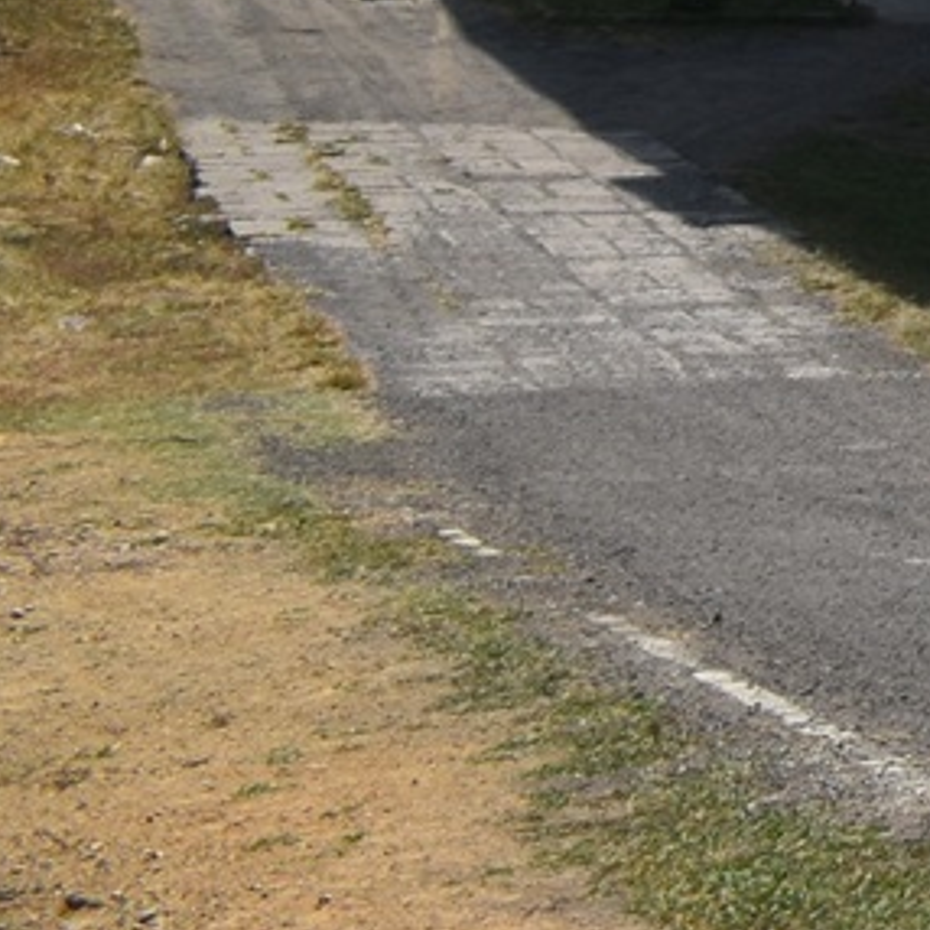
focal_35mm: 180
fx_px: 5467
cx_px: 3063
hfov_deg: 7.9
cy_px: -1138
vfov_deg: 9.0
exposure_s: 1/200
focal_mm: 21
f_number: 11
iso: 100
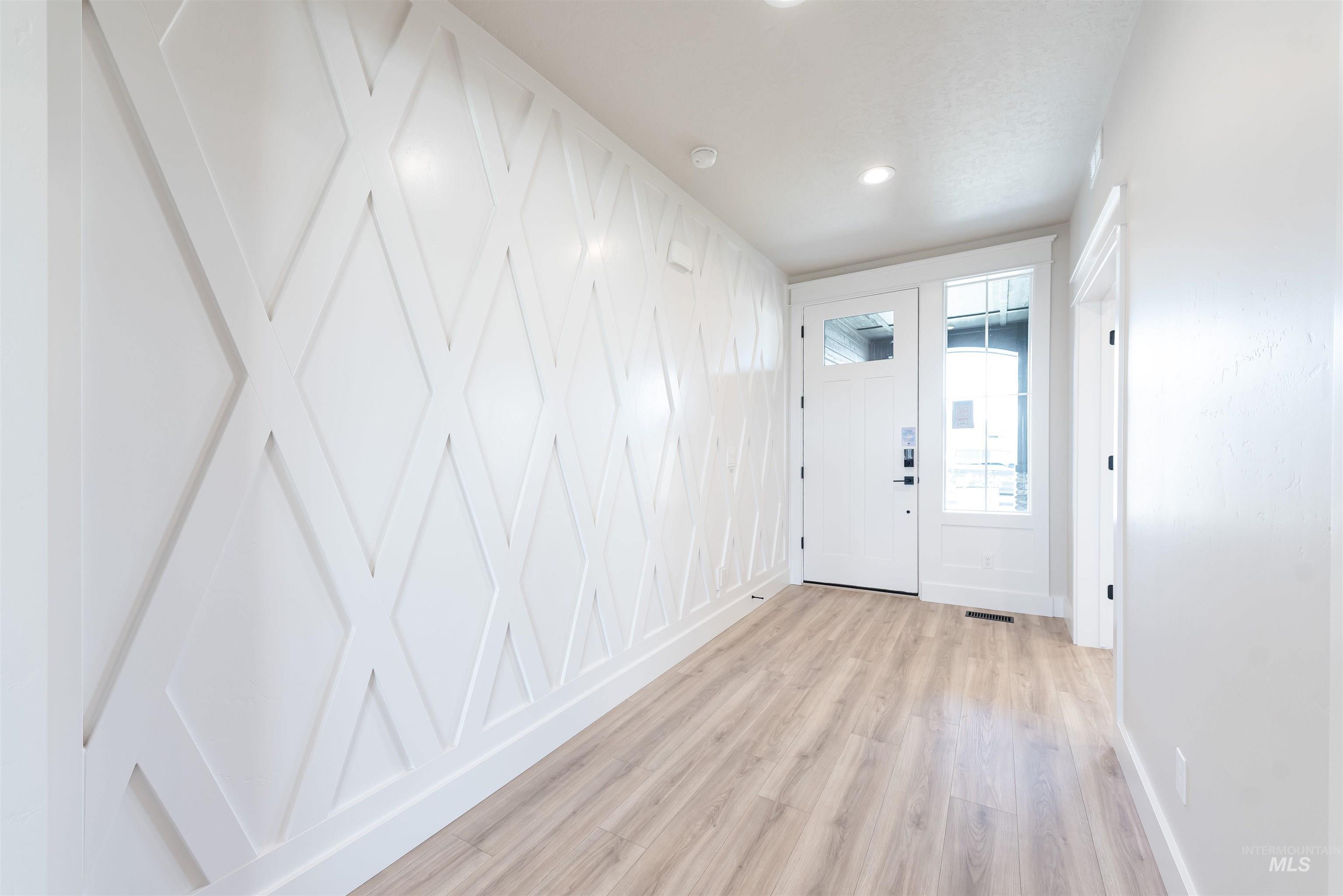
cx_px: 672
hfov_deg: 104.2
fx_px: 522
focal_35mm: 14
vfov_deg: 81.2
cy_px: 448
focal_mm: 14
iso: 800
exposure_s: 1/50
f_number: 4.5
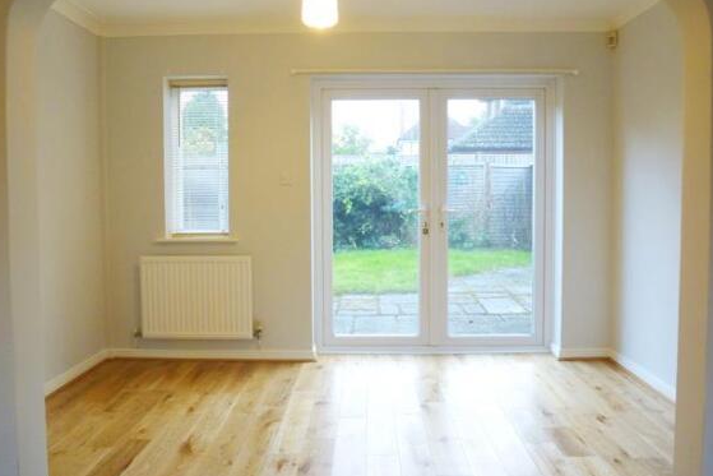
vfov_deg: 49.5
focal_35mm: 26
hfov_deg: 69.4
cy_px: 212
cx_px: 355
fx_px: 515
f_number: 3.3
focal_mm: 4.3
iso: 320
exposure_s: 1/60
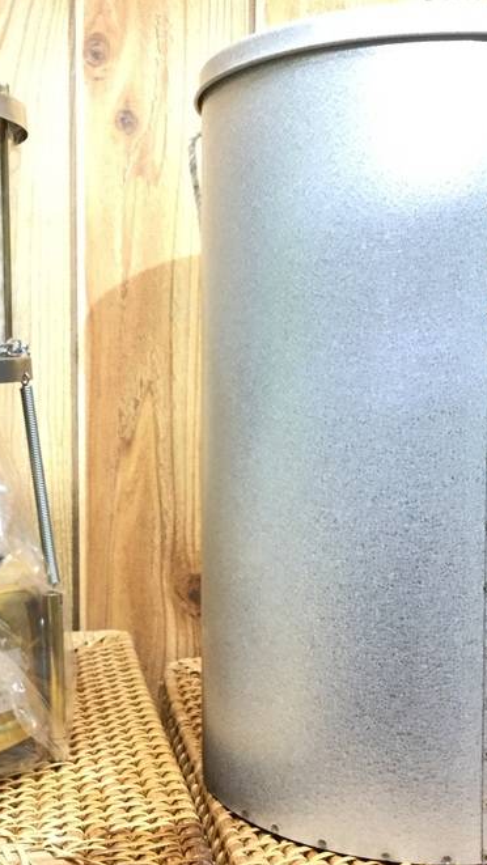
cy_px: 439
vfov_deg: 44.6
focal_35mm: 46
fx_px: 1056
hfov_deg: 25.6
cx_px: 107
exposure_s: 1/33
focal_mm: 3.3
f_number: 2.4
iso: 160
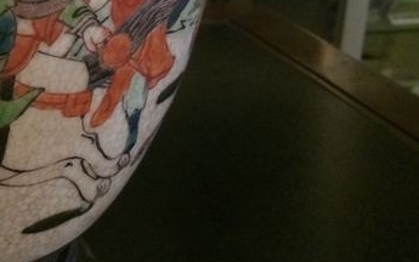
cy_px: -14
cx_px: -87
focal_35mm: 83
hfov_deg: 22.8
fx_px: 948
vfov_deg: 15.4
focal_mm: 4.12
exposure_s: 1/15
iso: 400
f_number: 2.2
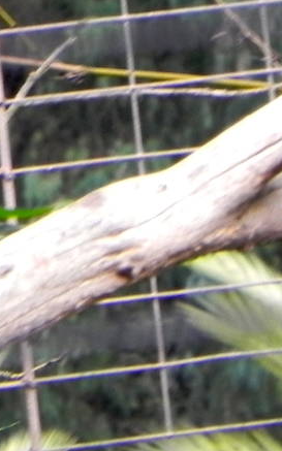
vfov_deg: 2.2
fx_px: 11784
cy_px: -68
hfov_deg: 1.4
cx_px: -173
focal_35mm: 958
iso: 160
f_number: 4.5
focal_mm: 44
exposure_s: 1/40.7
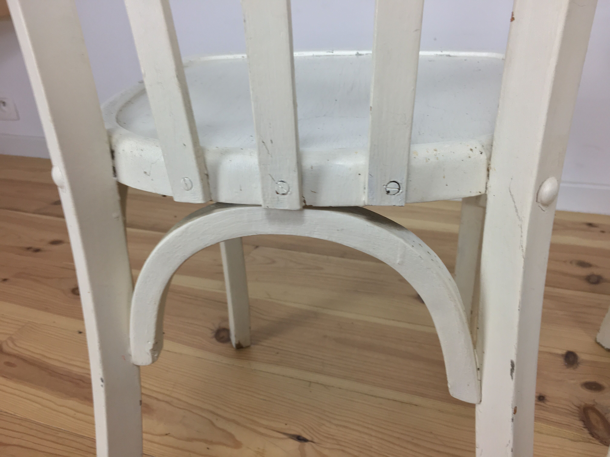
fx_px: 511
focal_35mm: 29
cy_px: 228
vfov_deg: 48.2
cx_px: 305
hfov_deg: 61.7
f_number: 2.2
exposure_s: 1/33
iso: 40
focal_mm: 4.15
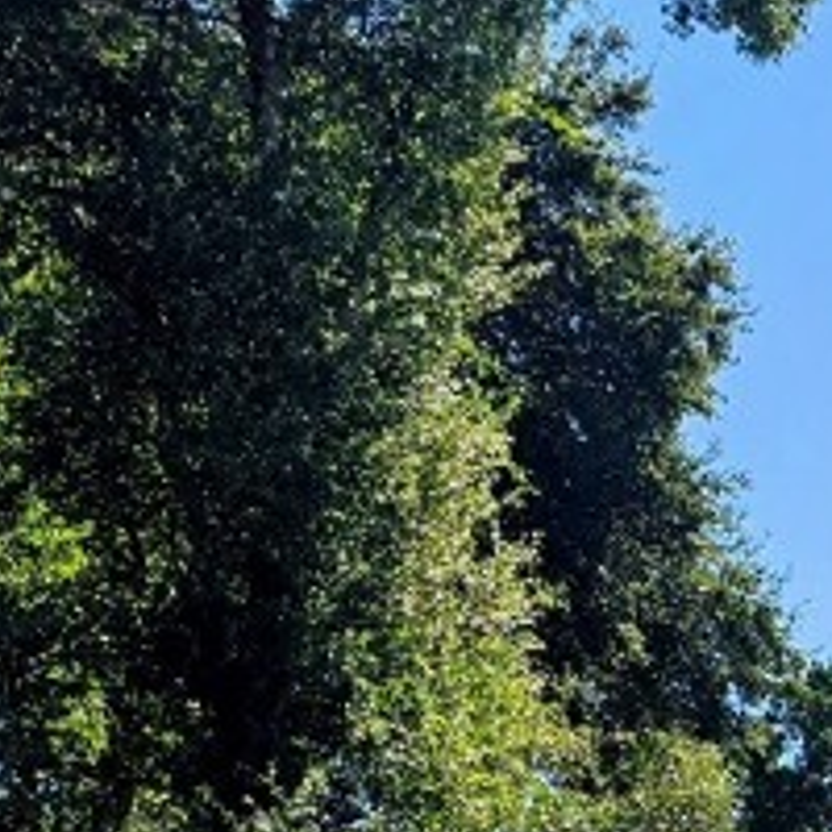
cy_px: 1327
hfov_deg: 13.7
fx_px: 2828
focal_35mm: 104
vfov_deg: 15.2
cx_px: 1756
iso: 10
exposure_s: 1/848
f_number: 1.7
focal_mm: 6.3
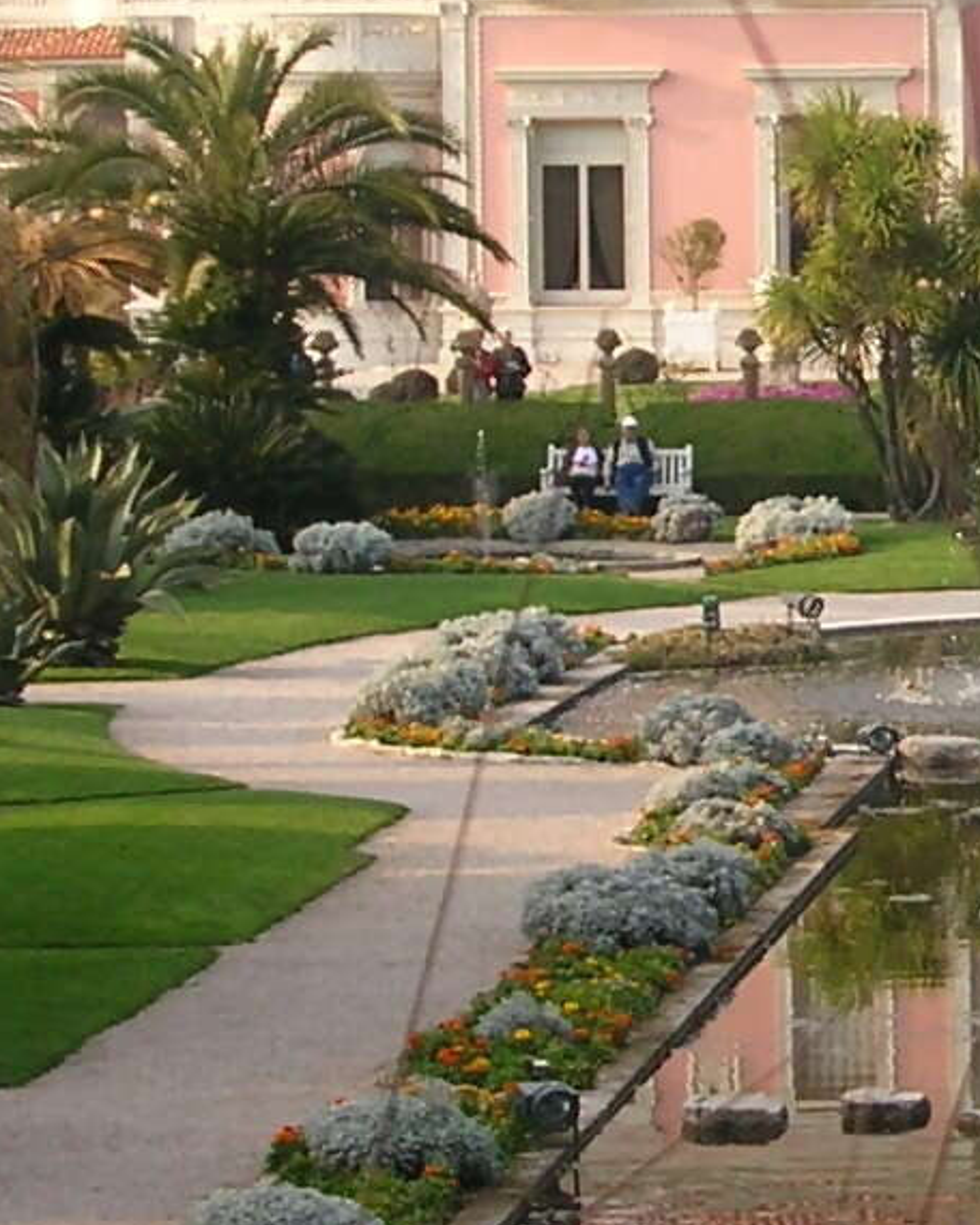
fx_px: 6816
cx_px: 1337
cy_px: 550
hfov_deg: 8.1
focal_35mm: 188
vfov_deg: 10.3
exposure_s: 1/235
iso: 50
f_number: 3.2
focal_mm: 8
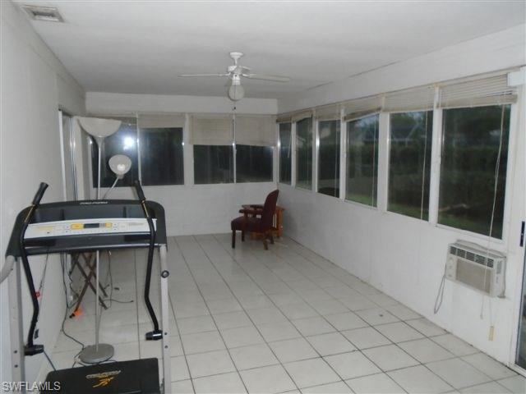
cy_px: 197
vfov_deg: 53.1
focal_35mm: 26
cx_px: 263
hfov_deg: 67.3
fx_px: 395
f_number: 3.2
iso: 400
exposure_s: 1/30
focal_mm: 4.6
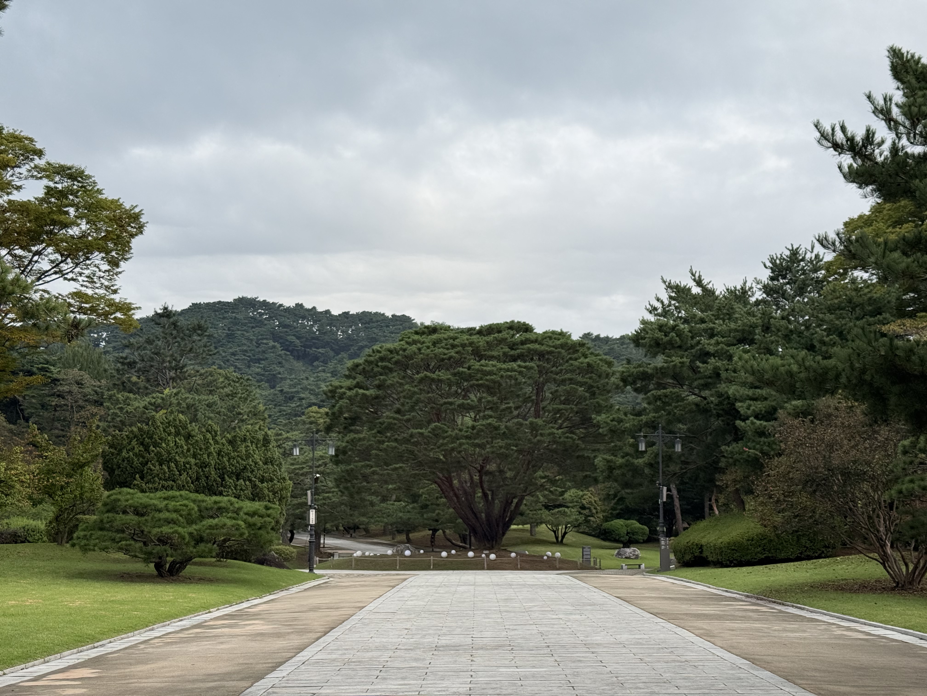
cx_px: 464
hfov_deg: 39.7
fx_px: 1285
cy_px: 348
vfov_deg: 30.3
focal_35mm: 48
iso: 64
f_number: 1.78
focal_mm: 6.76
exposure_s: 1/3534
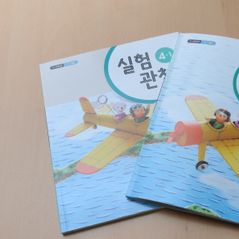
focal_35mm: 61
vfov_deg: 28.1
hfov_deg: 27.9
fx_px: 476
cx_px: 169
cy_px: 130
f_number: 5.6
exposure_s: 1/160
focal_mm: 42
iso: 320
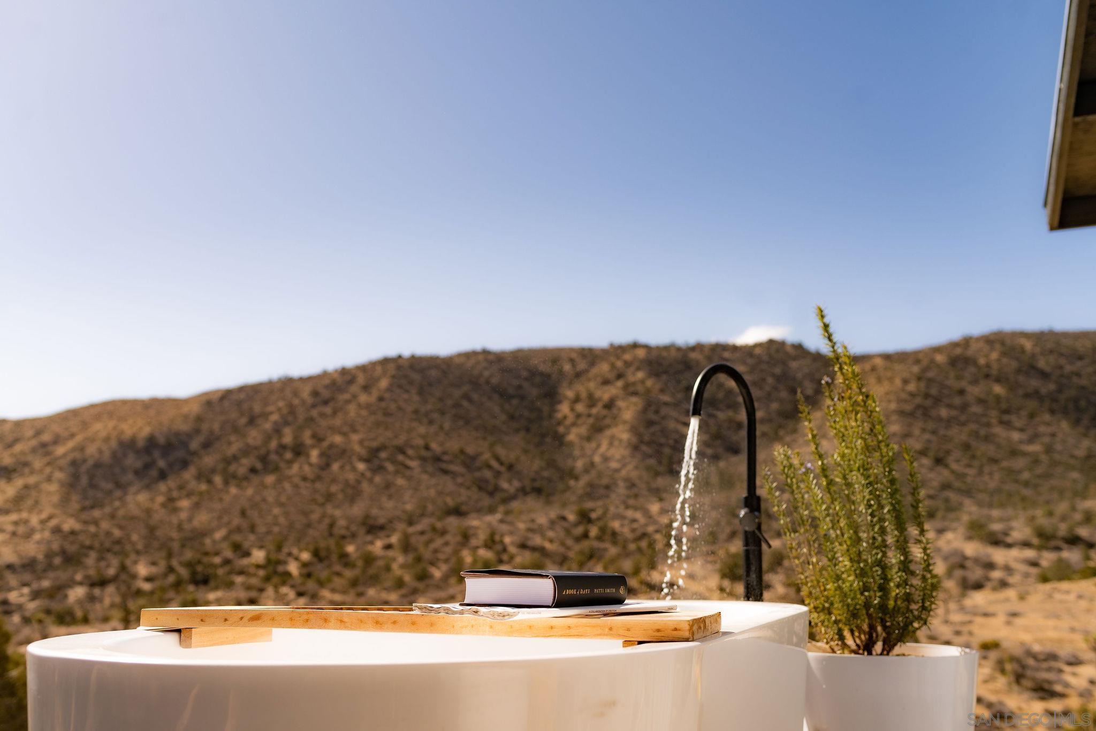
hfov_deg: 54.4
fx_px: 1065
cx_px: 548
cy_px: 366
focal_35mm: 35
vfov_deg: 37.8
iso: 100
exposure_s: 1/1600
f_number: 4
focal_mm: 35
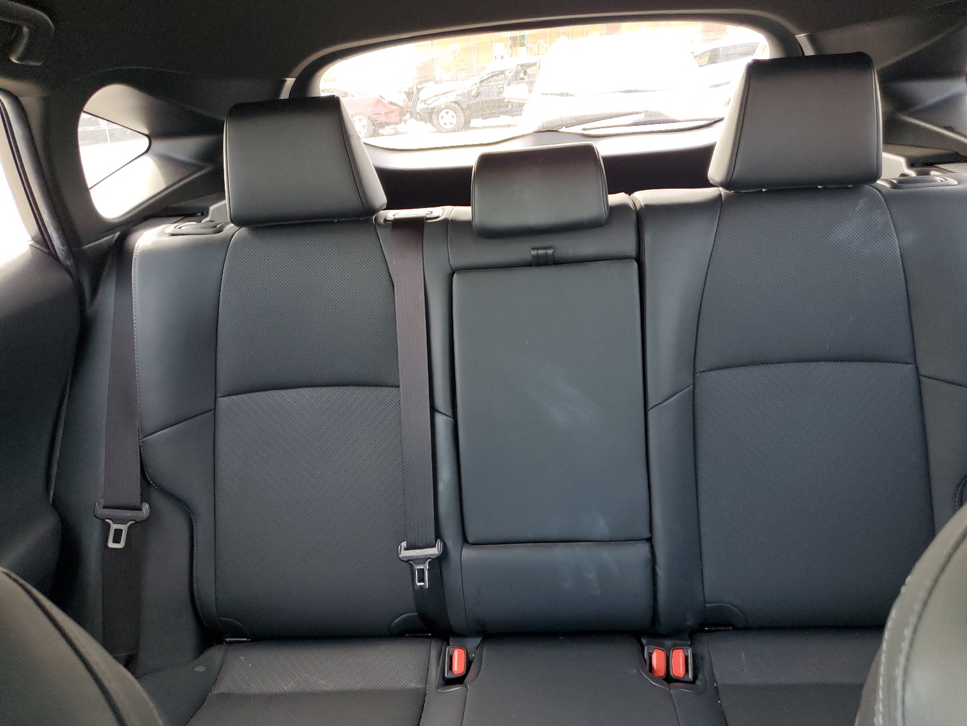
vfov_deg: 53.1
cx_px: 484
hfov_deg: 67.3
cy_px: 363
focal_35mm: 26
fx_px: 726
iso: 117
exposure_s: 1/60.2
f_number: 1.5
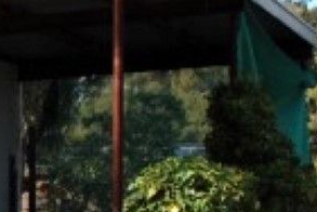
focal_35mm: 184
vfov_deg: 7.4
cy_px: 231
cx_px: -250
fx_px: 1622
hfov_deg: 10.5
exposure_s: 1/200
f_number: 5.6
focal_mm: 24
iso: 100
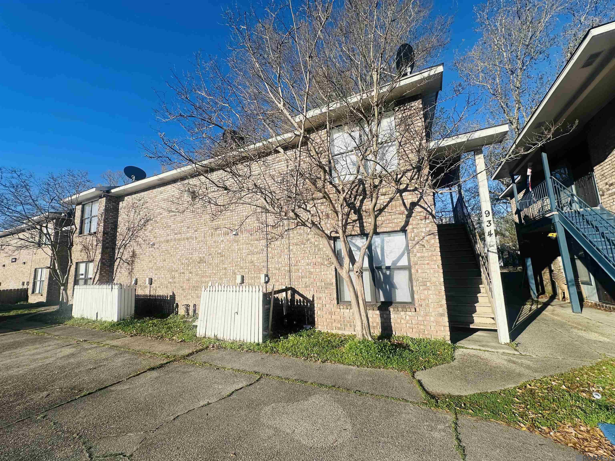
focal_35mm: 14
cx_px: 308
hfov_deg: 102.1
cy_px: 230
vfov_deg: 85.7
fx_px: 249
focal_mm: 2.22
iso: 50
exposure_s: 1/2451
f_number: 2.2
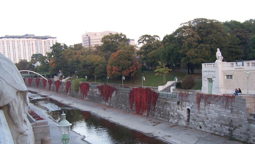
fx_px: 284
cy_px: 97
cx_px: 127
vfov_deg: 28.2
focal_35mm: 42
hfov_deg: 48.3
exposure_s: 1/80
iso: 80
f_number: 2.8
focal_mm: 6.3
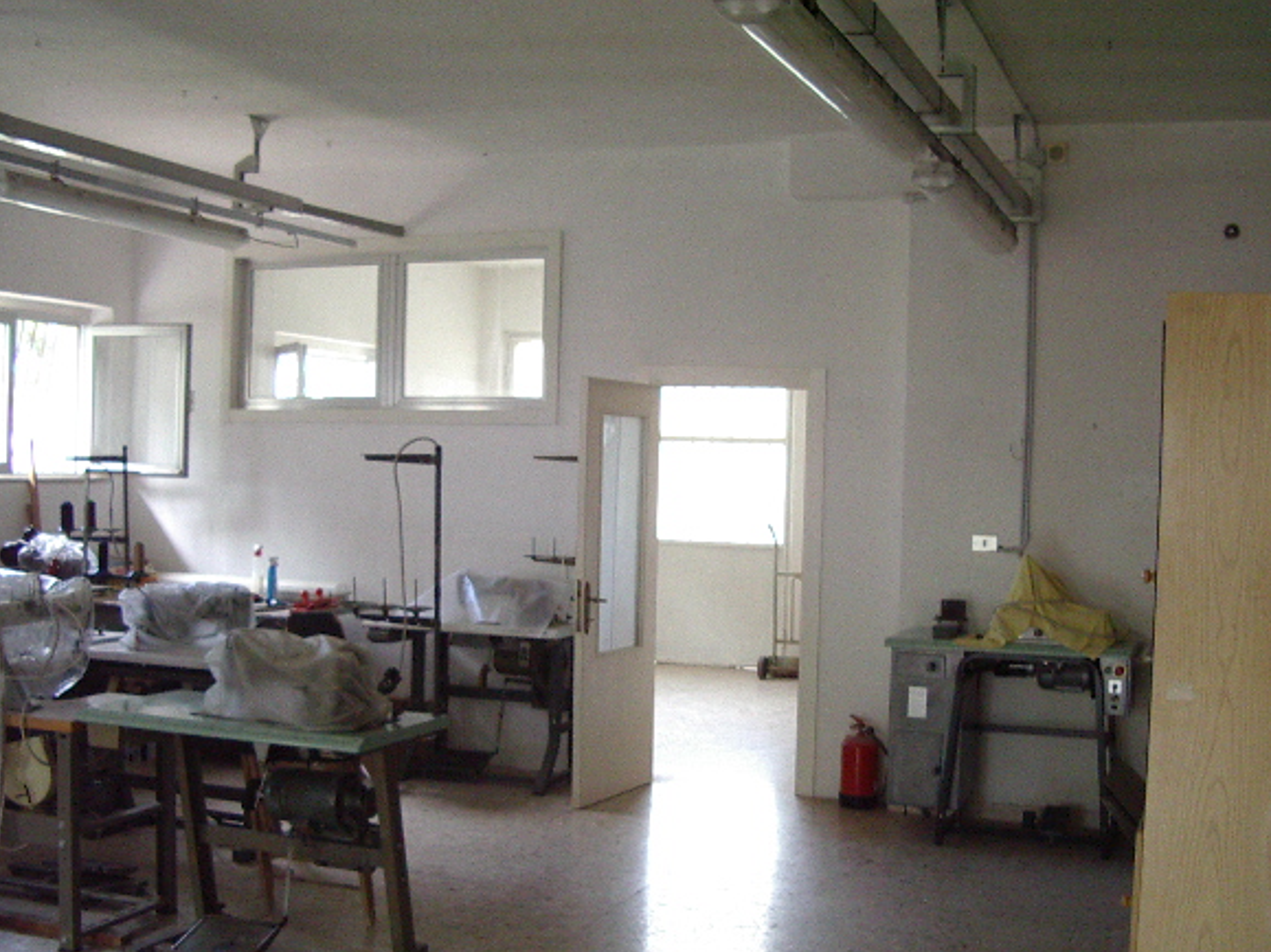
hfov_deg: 44.8
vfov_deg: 34.3
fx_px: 1542
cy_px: 524
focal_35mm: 42
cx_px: 645
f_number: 2.6
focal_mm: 5.8
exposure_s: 1/60
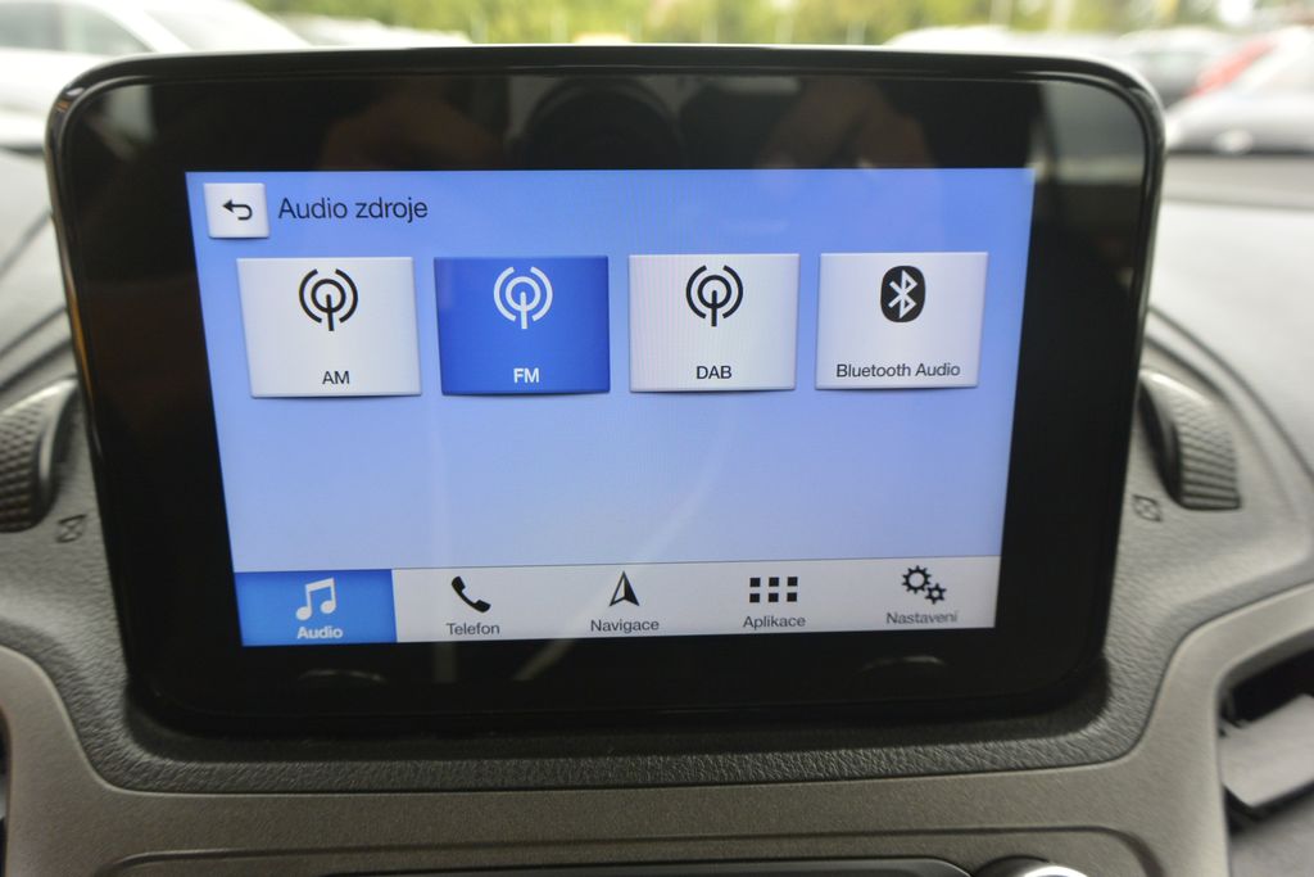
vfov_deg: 47.9
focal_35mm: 27
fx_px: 986
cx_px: 657
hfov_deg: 67.4
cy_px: 438
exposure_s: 1/250
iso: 180
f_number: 3.5
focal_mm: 10
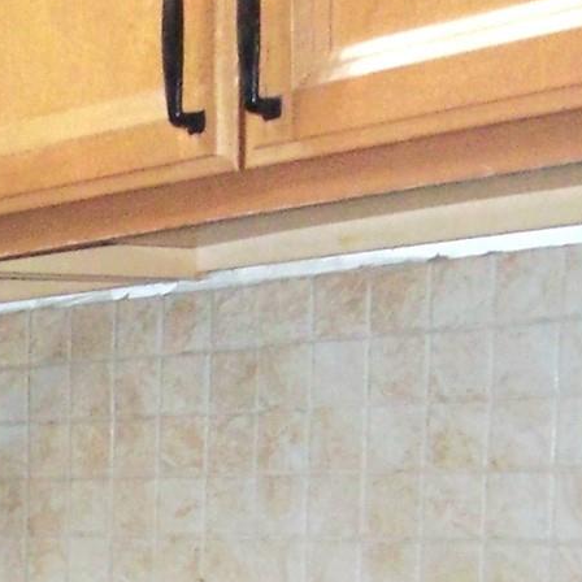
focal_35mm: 93
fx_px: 1769
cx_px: -323
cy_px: 686
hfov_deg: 16.7
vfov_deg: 17.8
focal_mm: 3.8
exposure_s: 1/30
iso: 200
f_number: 2.8
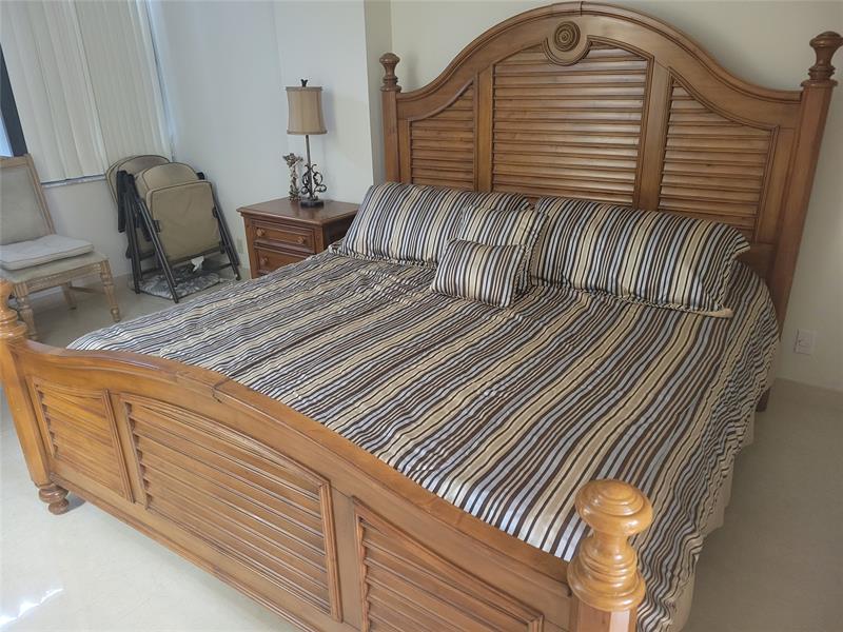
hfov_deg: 67.3
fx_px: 633
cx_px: 422
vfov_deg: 53.1
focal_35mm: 26
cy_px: 316
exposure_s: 1/24
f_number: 1.8
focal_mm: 5.4
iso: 500
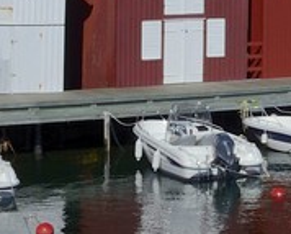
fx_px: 1743
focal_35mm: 202
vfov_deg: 7.6
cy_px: -43
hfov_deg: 7.5
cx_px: 1059
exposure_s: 1/250
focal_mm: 24
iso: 200
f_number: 13
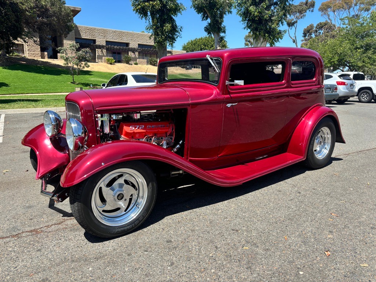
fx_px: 282
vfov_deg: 53.1
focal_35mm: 26
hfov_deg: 67.3
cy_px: 141
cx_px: 188
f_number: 1.6
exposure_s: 1/1295
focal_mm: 5.96
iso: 50
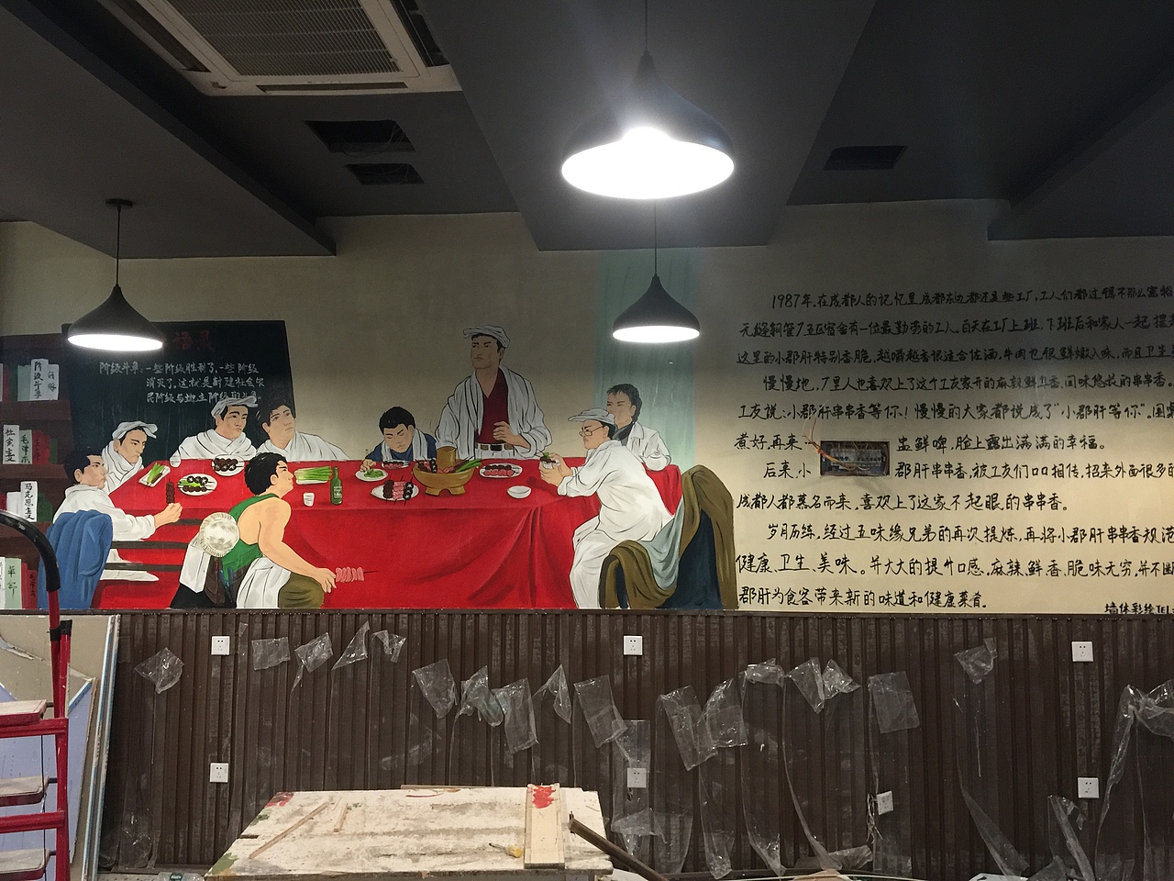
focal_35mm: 29
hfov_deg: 61.7
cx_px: 587
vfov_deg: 48.2
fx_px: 984
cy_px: 440
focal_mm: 4.15
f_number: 2.2
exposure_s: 1/10
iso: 125
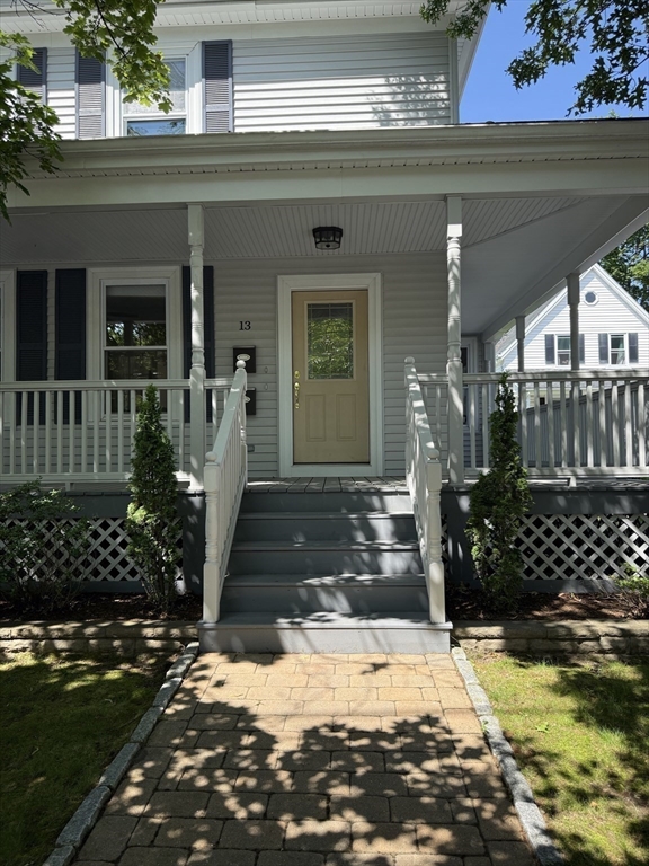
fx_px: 600
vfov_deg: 71.6
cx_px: 324
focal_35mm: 24
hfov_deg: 56.8
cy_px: 433
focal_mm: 6.76
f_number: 1.78
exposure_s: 1/1361
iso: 100
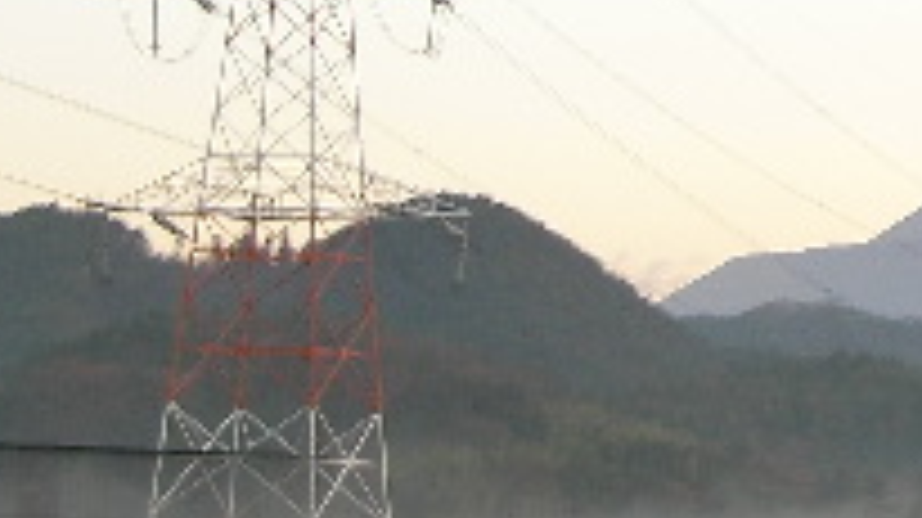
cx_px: 1156
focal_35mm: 177
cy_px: -23
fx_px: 4324
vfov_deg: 6.8
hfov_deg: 11.9
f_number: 3.6
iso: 50
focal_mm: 8.7
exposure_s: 1/48.3
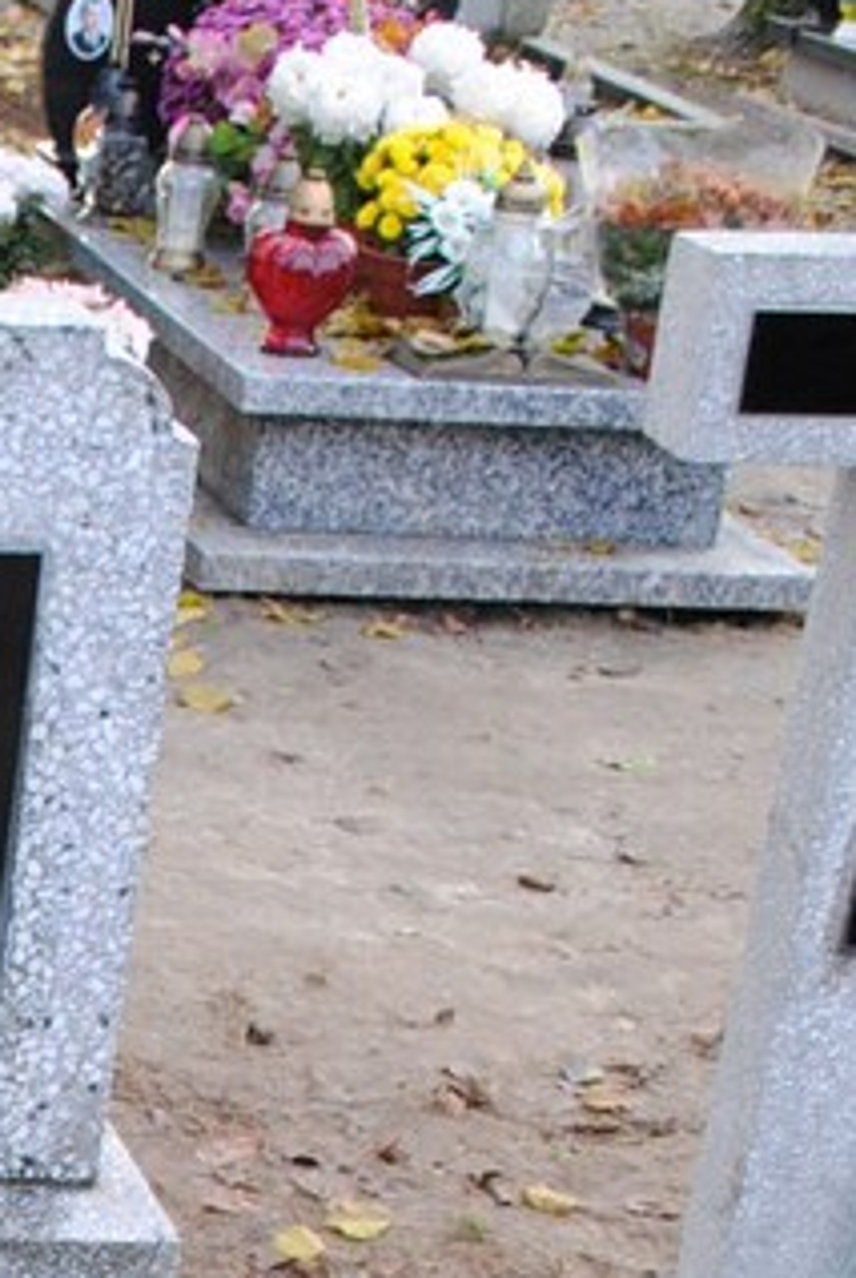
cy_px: 1579
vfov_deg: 18.8
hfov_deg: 12.5
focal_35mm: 102
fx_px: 3626
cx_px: -601
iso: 200
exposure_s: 1/80
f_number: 4.5
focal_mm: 18
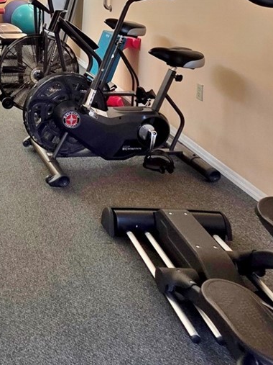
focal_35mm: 41
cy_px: 15
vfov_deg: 41.0
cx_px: -88
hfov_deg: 28.4
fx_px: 431
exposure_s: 1/120
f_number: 1.9
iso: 80
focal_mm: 2.2
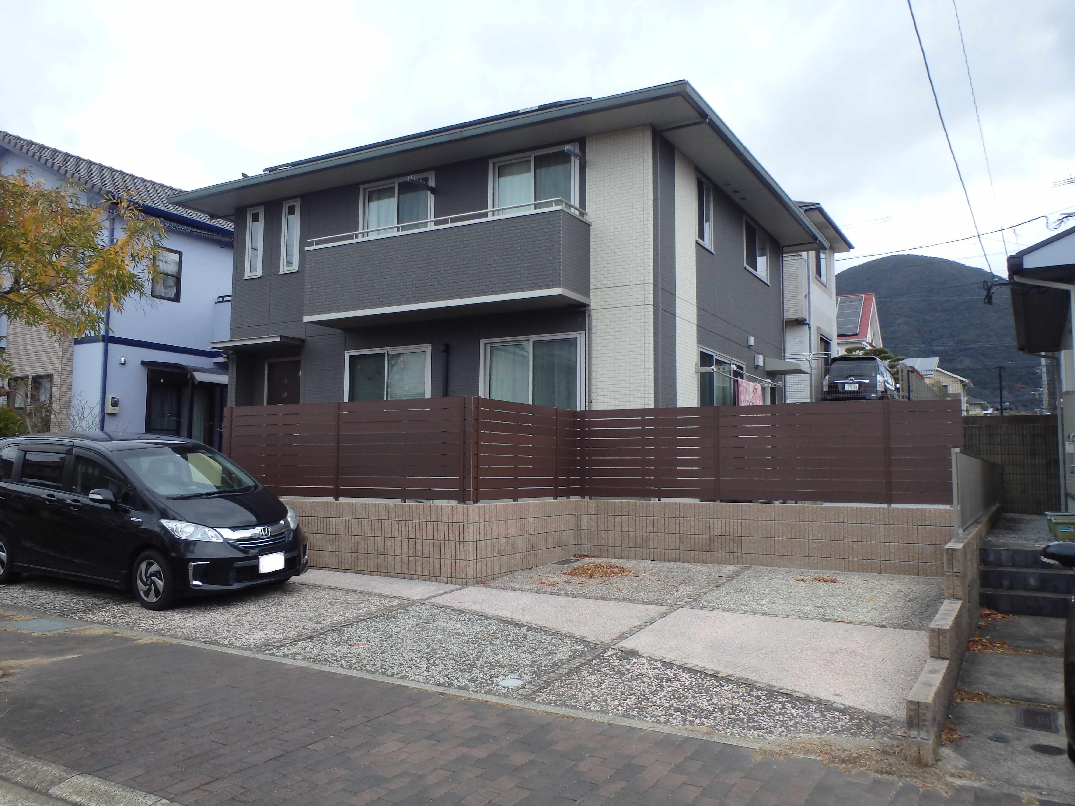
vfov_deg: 49.7
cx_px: 538
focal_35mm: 28
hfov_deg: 63.4
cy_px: 403
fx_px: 870
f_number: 3.9
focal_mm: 5
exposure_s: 1/160
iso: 125
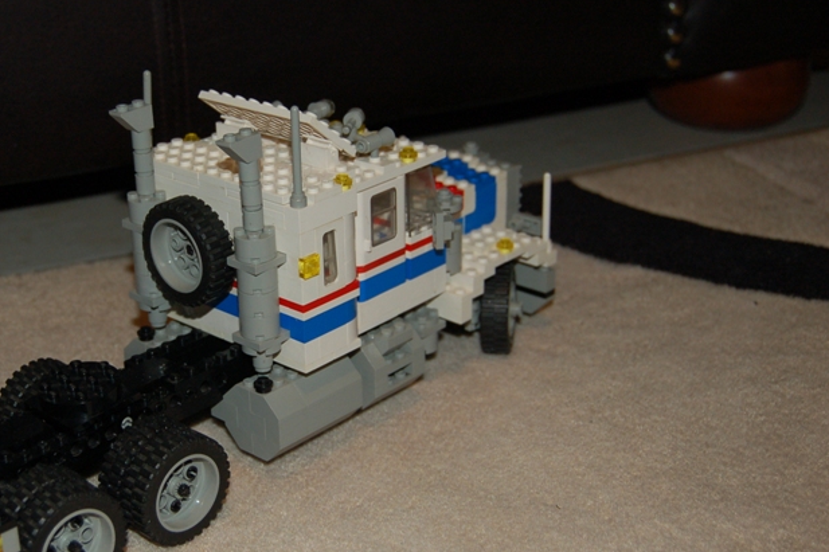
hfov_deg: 34.6
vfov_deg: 23.8
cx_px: 243
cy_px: 273
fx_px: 1312
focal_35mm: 57
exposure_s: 1/60
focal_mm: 26
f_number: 4.2
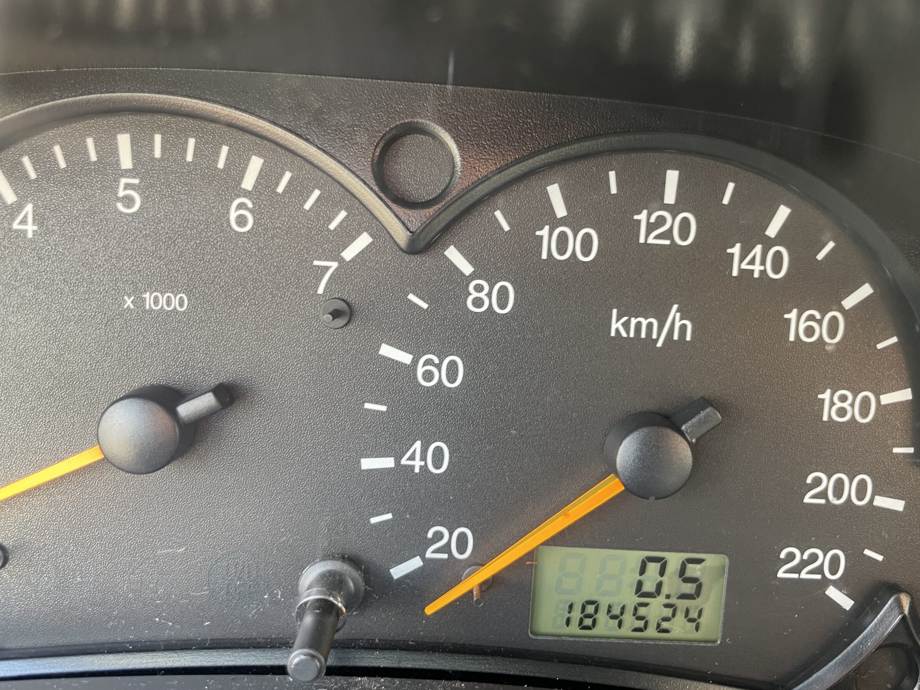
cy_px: 340
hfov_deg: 63.4
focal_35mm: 28
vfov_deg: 49.7
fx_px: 744
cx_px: 475
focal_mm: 4.2
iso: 125
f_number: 1.6
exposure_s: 1/69
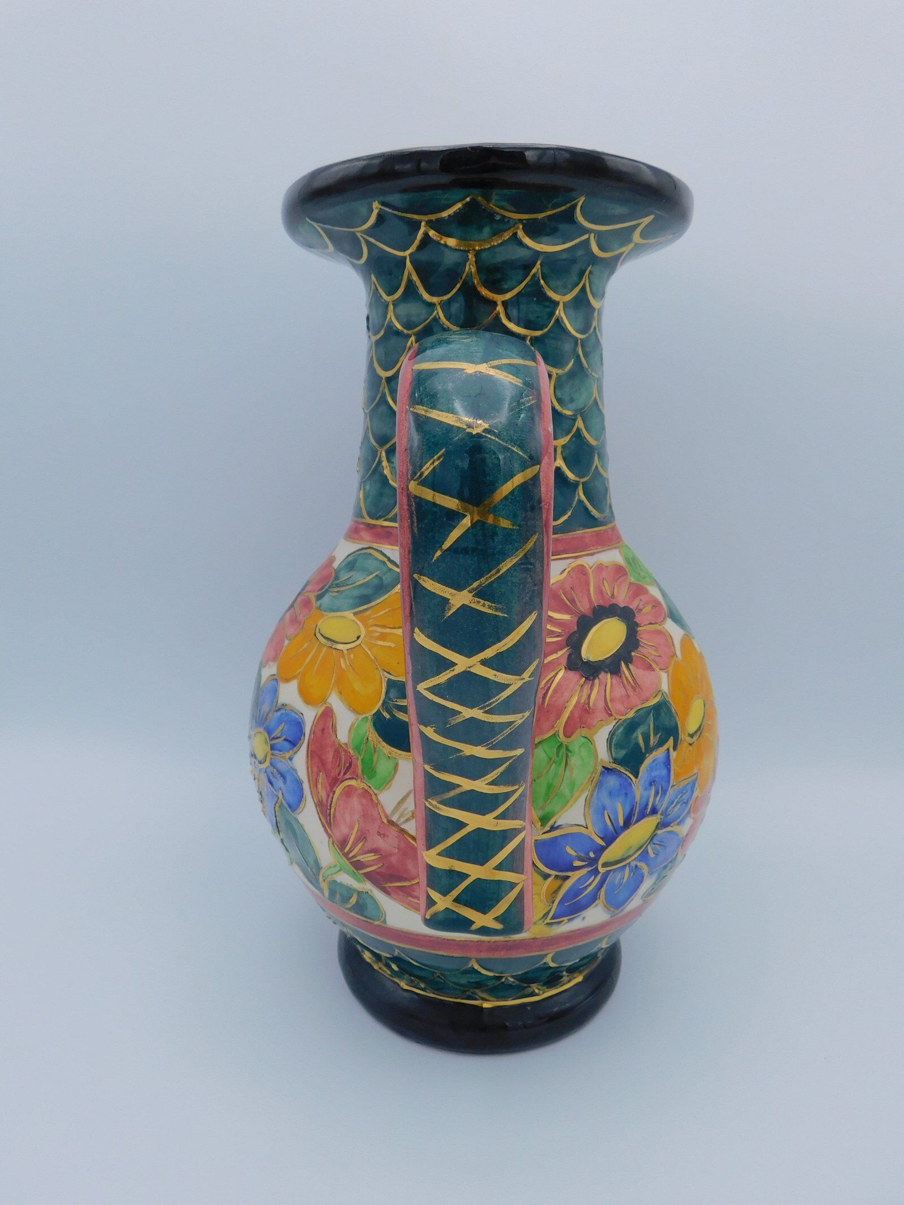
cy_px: 602
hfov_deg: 58.9
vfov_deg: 73.9
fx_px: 801
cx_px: 452
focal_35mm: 23
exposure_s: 1/200
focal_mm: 4
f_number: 3
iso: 125
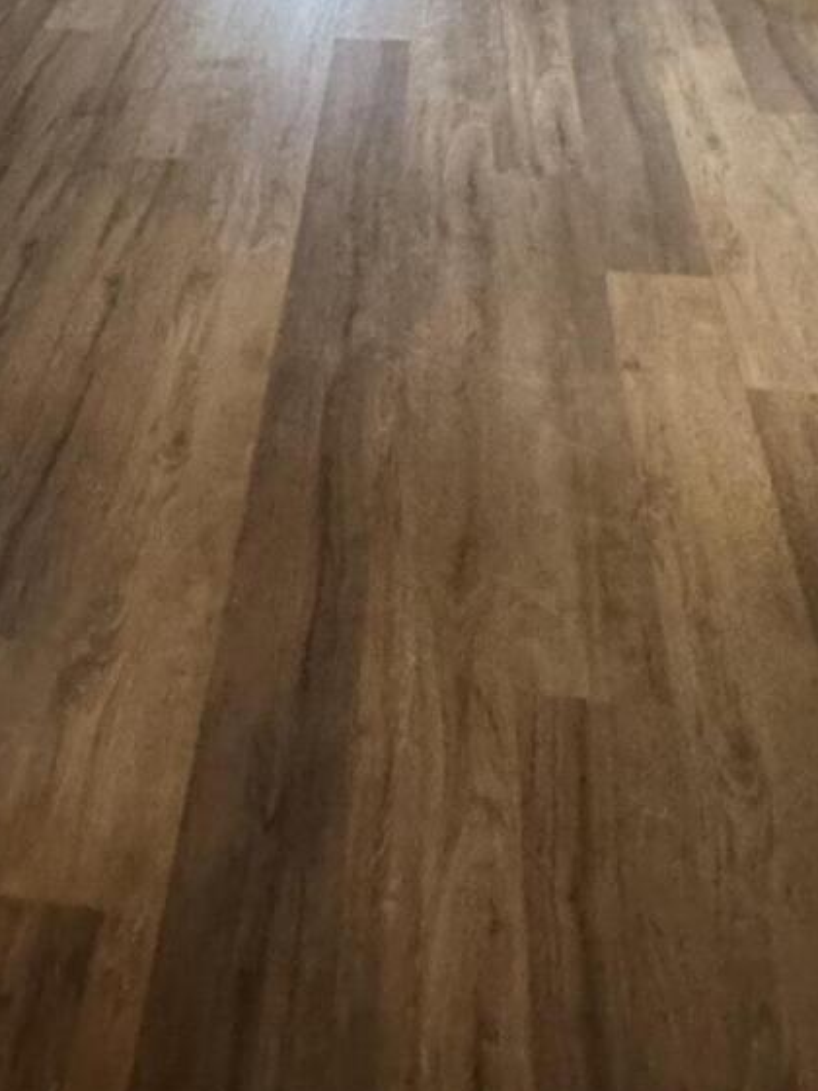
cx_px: 162
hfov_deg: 28.5
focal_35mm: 50
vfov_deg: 29.2
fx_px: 1575
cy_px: -395
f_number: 2.2
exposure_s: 1/60
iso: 800
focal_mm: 2.22
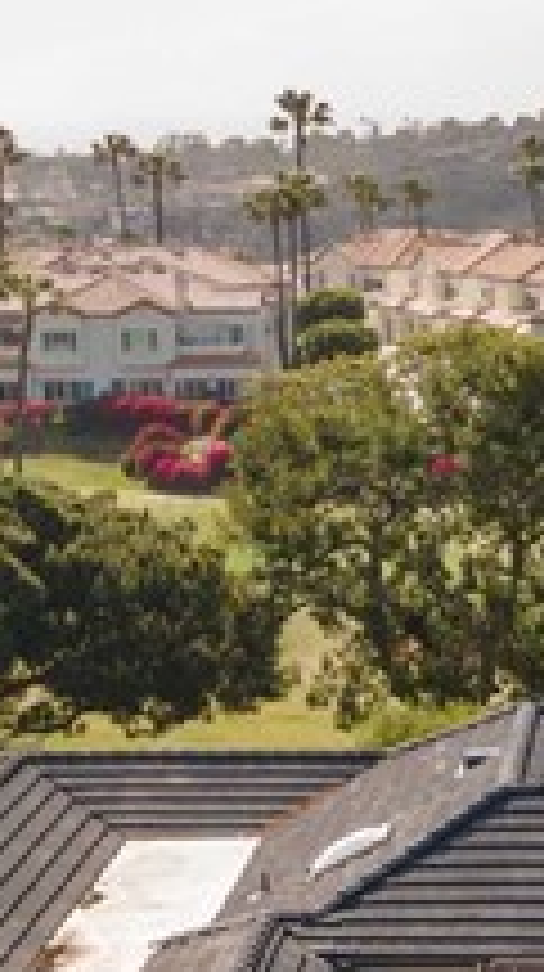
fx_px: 3190
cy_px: 986
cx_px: 486
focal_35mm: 124
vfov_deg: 16.9
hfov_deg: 9.7
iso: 100
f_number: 2.8
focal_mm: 4.5
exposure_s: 1/60
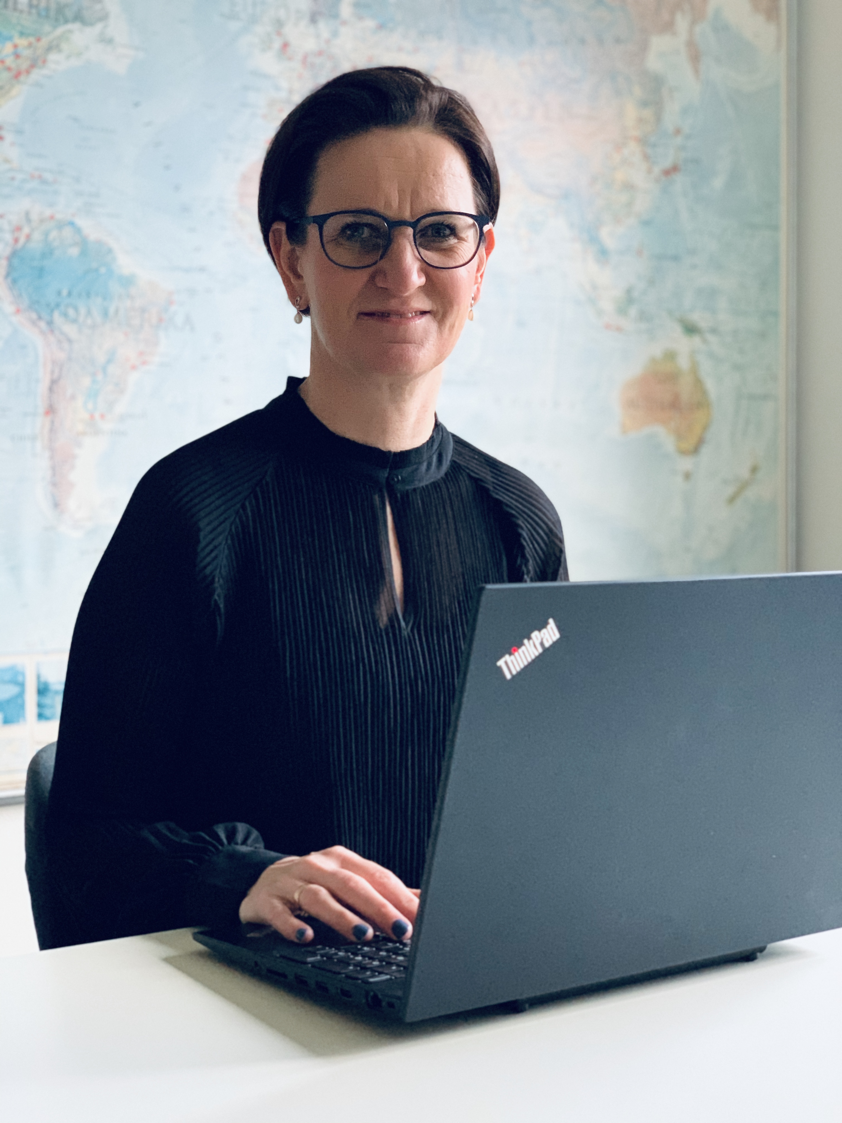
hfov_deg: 28.0
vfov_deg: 36.8
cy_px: 562
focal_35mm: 52
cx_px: 421
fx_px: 1686
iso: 400
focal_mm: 6
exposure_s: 1/52
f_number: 2.4
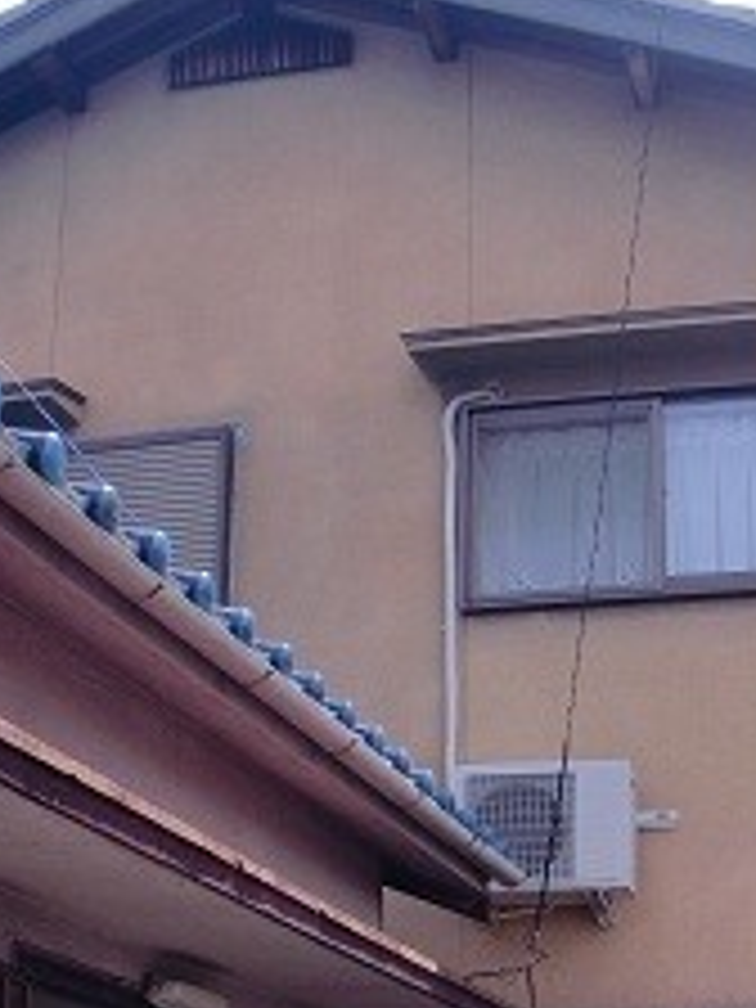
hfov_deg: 21.5
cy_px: 882
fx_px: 1980
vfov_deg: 27.7
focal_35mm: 68
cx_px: 531
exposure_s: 1/250
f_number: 3.9
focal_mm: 6.66
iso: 64
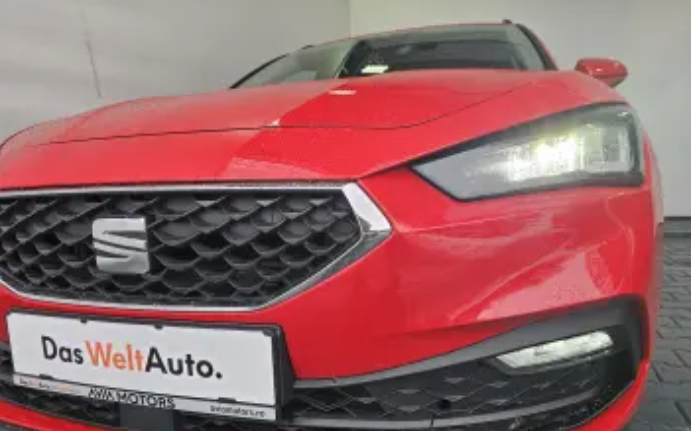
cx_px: 348
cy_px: 252
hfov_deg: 72.6
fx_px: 471
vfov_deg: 49.0
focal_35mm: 25
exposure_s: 1/220
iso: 20
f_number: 1.7
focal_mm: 6.3
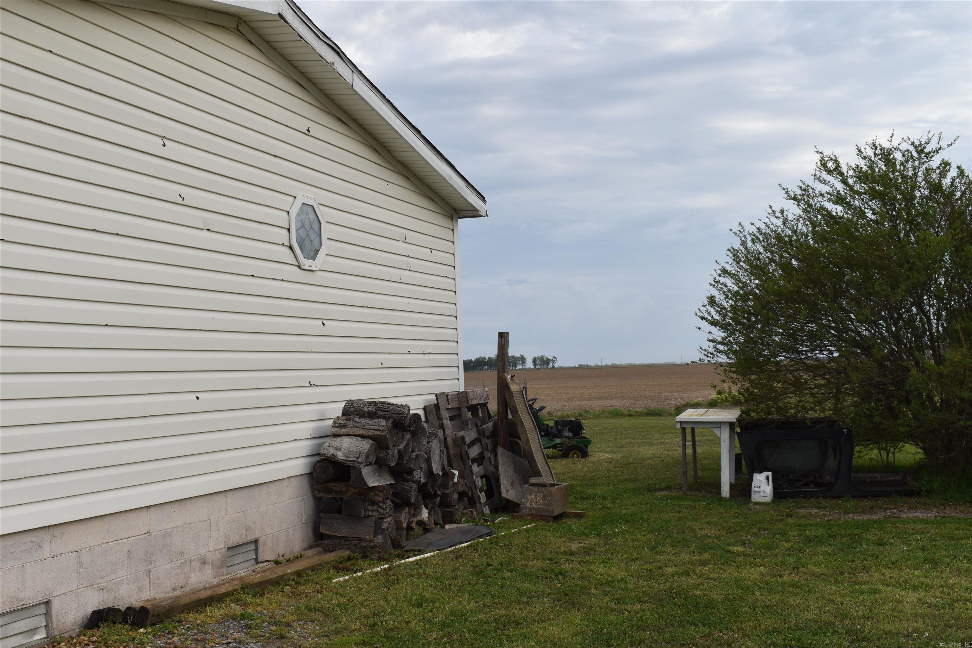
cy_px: 324
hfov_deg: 47.9
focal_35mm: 40
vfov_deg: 33.0
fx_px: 1093
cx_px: 486
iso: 200
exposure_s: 1/320
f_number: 9
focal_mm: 27
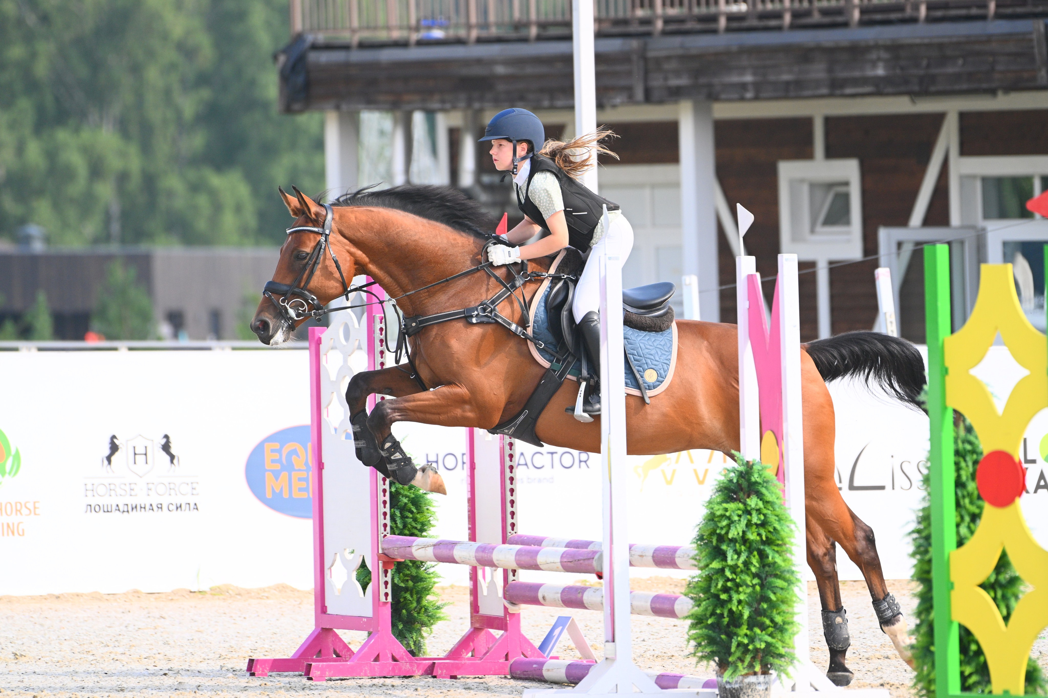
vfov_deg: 3.7
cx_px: 524
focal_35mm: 370
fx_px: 10767
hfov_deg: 5.6
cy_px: 349
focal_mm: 370
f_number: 5.6
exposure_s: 1/1600
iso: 500
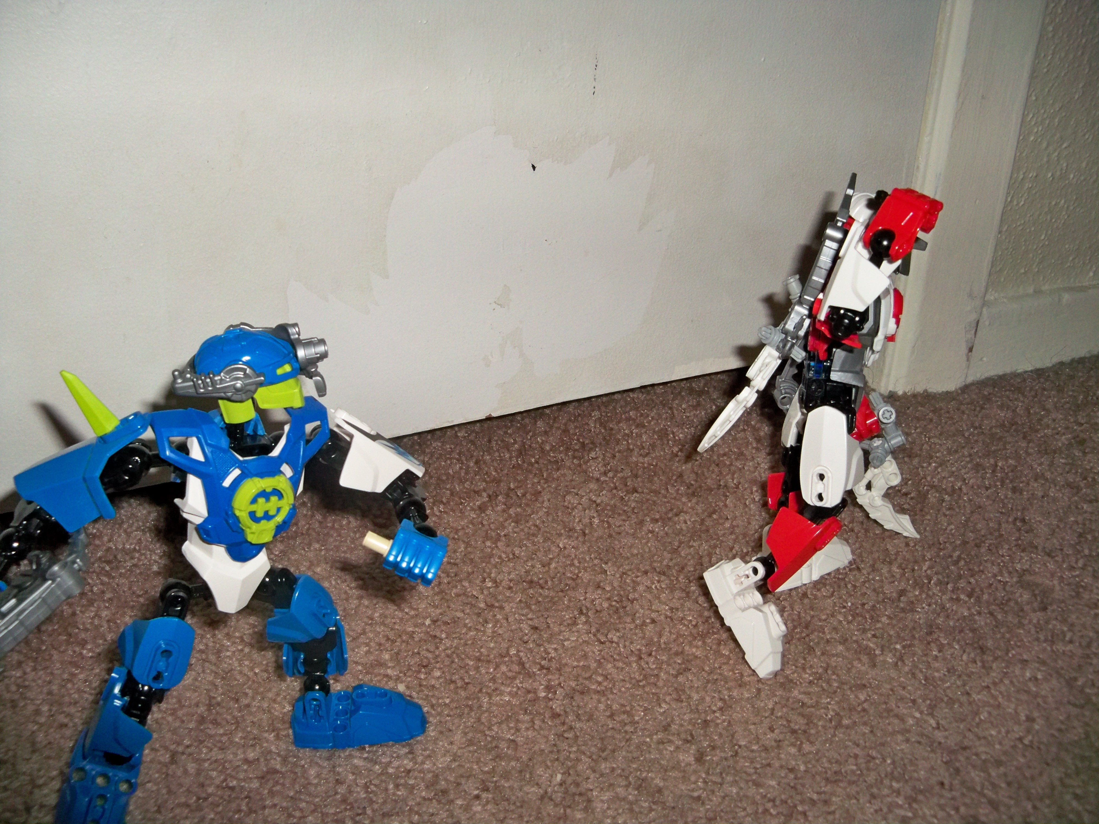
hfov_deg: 52.6
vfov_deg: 40.7
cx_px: 550
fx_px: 1111
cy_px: 412
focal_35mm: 35
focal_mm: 6.2
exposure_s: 1/30
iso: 200
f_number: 3.5
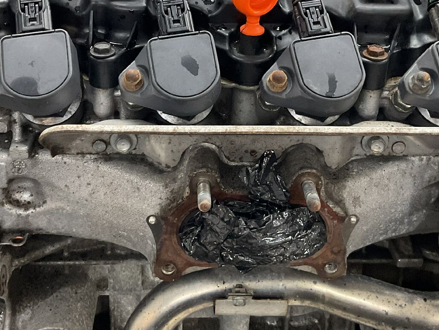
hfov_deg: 35.5
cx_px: 215
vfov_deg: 26.6
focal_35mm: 54
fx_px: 685
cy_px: 69
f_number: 1.8
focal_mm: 3
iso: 50
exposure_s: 1/50
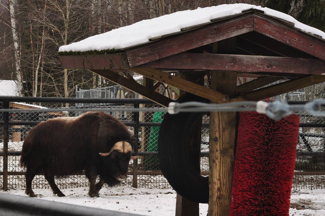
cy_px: 108
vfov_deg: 13.0
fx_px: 947
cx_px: 162
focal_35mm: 105
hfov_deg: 19.5
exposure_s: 1/125
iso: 400
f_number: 9
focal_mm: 70
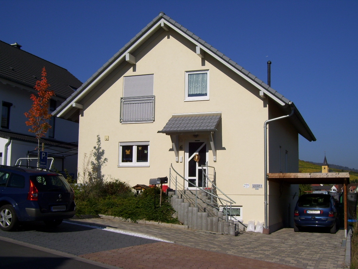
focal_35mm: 45
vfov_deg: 32.2
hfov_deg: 42.1
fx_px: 465
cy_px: 134
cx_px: 179
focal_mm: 7.6
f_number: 5.6
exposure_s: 1/1250
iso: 80
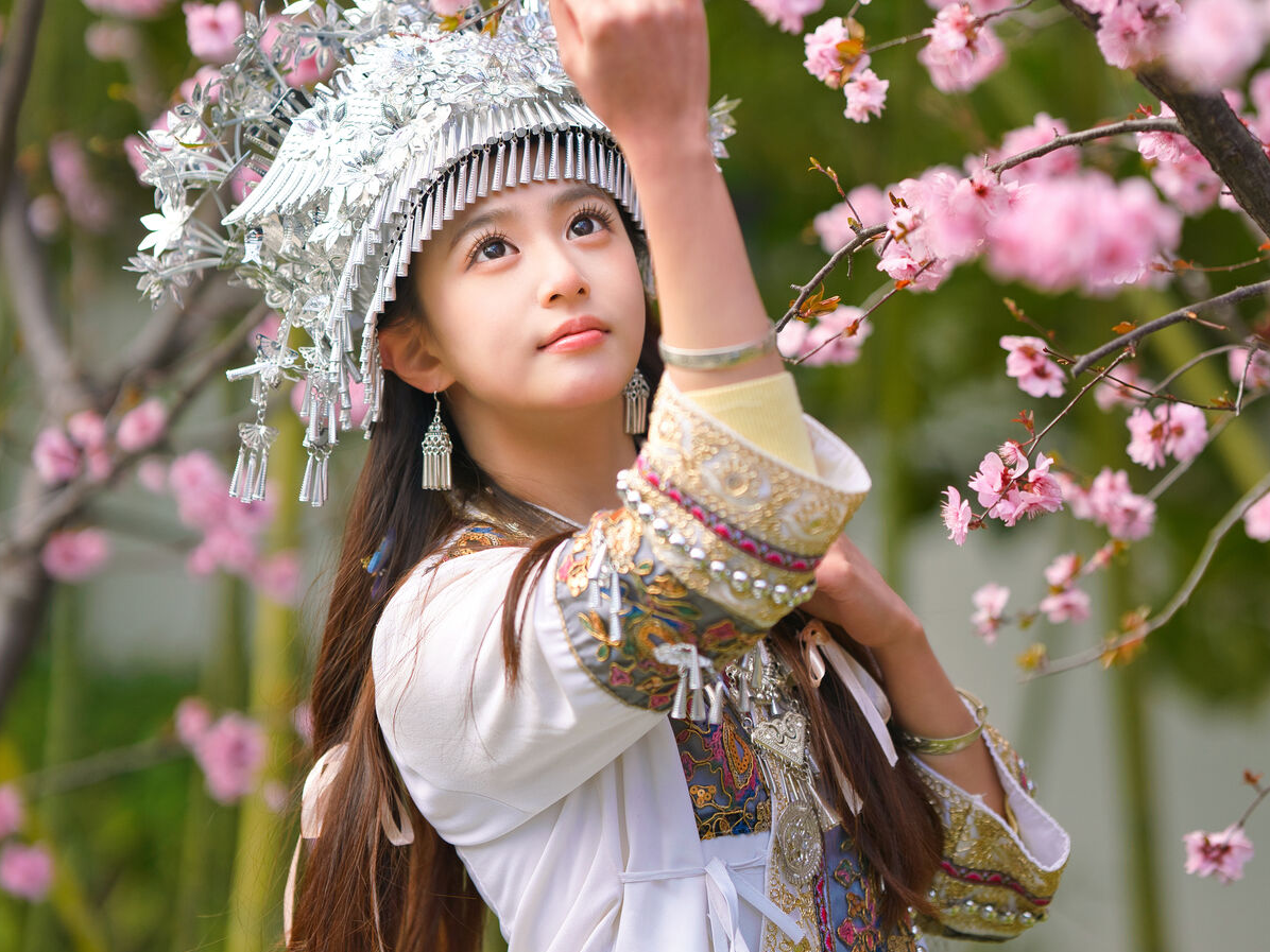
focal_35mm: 123
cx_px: 634
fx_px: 4513
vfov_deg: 12.0
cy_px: 250
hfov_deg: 16.0
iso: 100
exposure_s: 1/2000
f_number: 1.8
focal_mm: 85
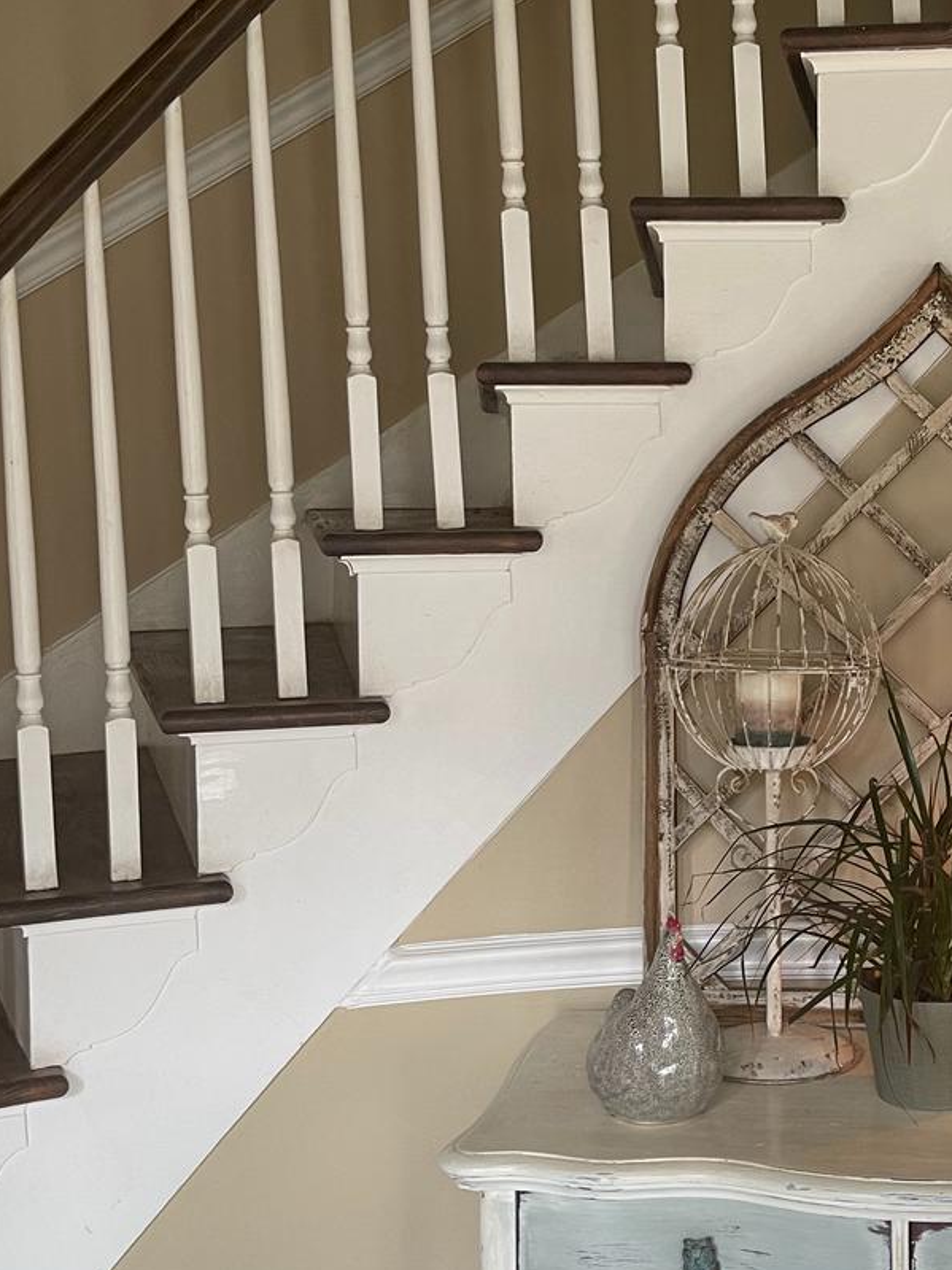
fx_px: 1834
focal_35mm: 50
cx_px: 753
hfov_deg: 28.5
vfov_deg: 38.1
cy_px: 555
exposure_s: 1/60
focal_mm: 5.1
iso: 80
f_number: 1.6
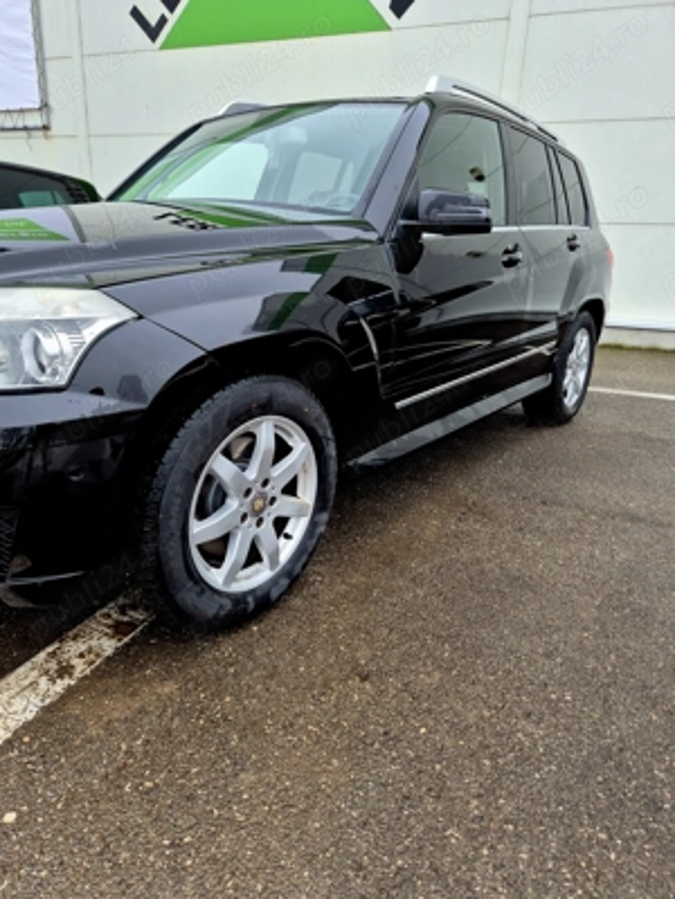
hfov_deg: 58.9
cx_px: 338
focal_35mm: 23
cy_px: 450
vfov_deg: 73.9
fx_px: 598
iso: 40
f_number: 1.8
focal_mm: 5.4
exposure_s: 1/182
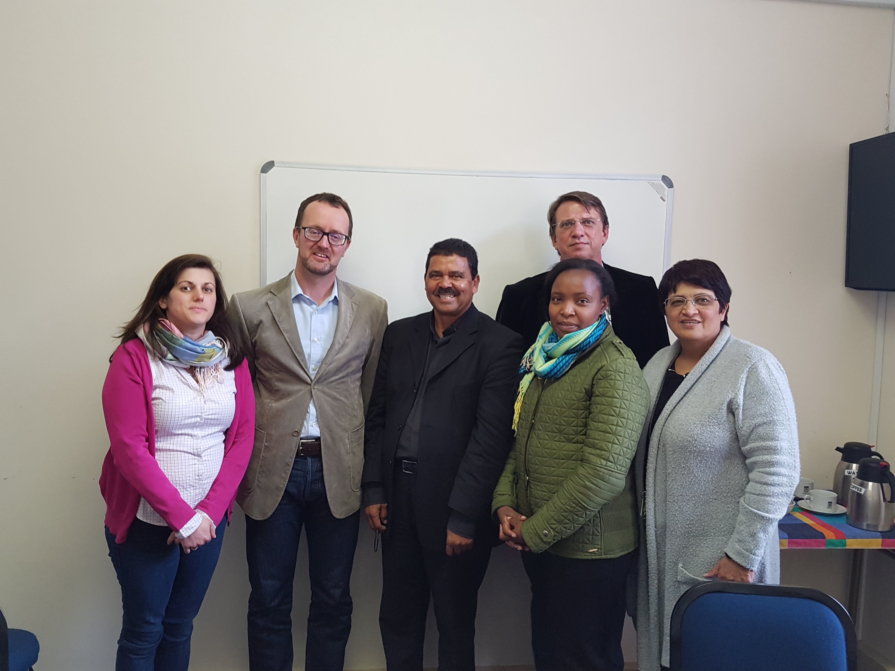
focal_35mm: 26
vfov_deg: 53.1
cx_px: 448
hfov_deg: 67.3
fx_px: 672
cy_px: 336
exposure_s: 1/33
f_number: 1.7
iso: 160
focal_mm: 4.2
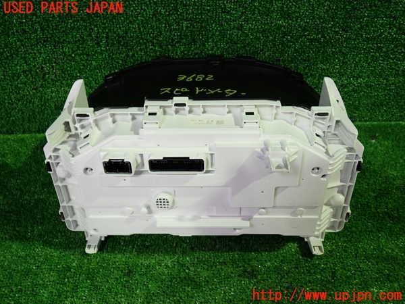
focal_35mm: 30
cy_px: 152
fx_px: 351
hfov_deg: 60.0
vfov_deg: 46.8
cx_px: 202
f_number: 2.3
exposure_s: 1/30
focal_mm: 5.4
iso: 200
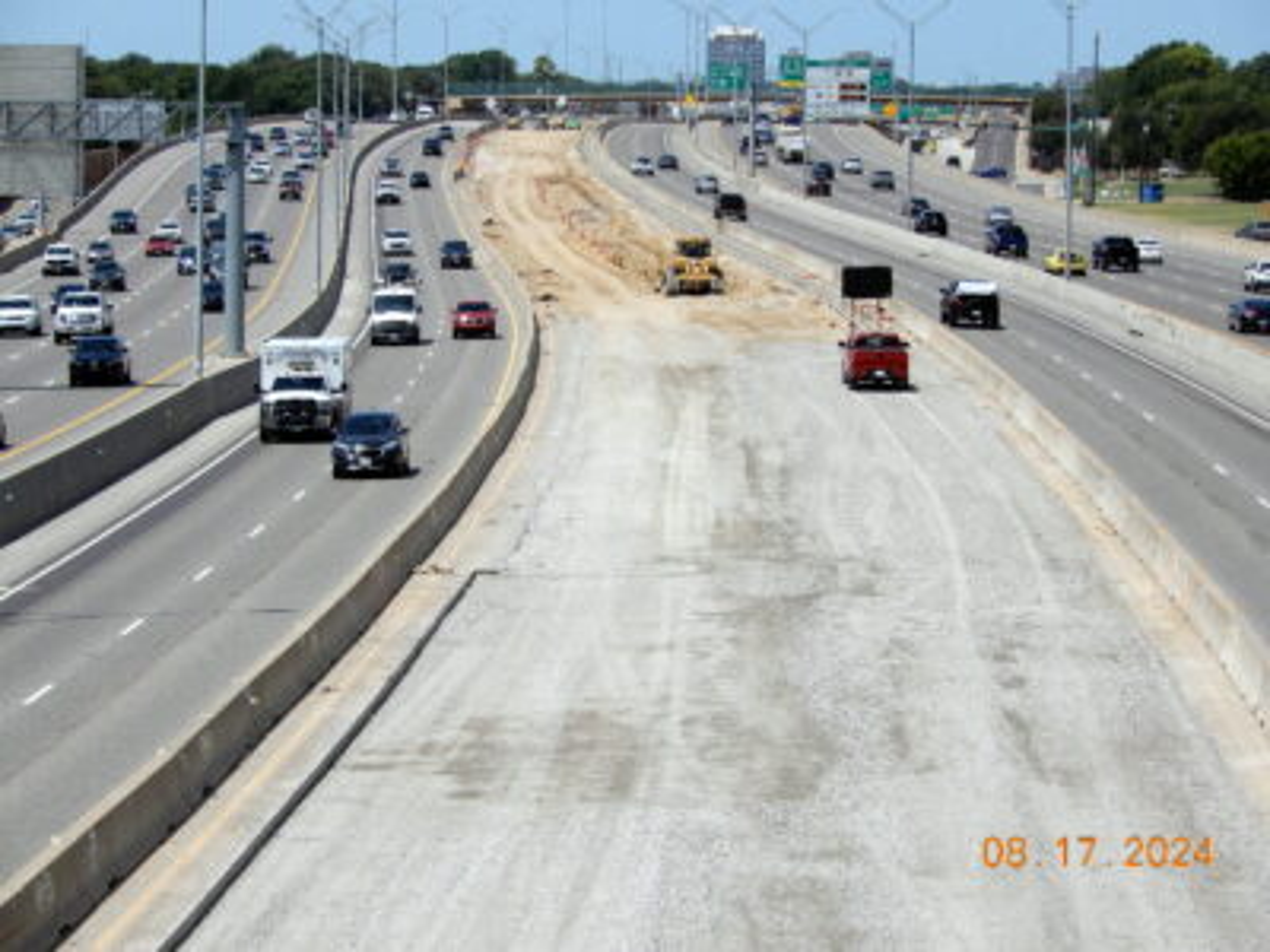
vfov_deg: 9.9
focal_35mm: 150
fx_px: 5503
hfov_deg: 13.2
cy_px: 476
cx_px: 635
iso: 80
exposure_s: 1/800
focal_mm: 26.8
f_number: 5.6
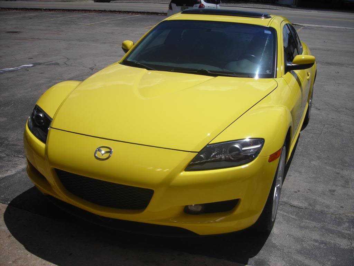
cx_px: 177
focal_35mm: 38
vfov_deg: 37.7
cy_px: 133
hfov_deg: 49.0
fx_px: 389
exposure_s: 1/417
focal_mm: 6.3
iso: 50
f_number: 6.4
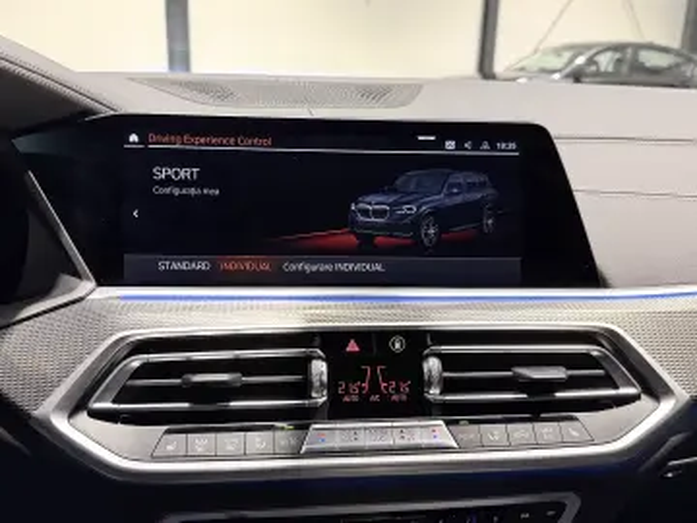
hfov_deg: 71.6
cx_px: 348
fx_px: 483
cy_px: 262
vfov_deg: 56.8
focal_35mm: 24
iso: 320
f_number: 1.78
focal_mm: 6.76
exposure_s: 1/51
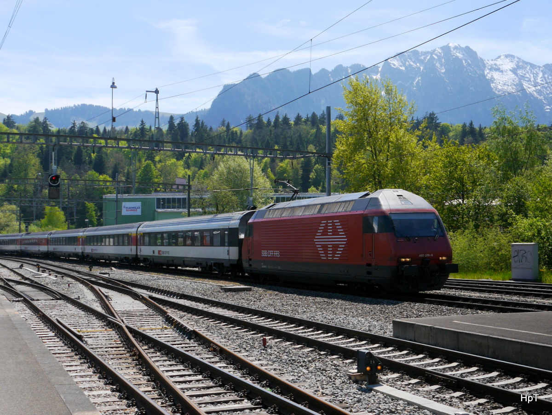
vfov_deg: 44.2
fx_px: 511
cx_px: 276
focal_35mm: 32
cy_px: 208
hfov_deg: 56.8
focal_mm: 16
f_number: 8
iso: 160
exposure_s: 1/500
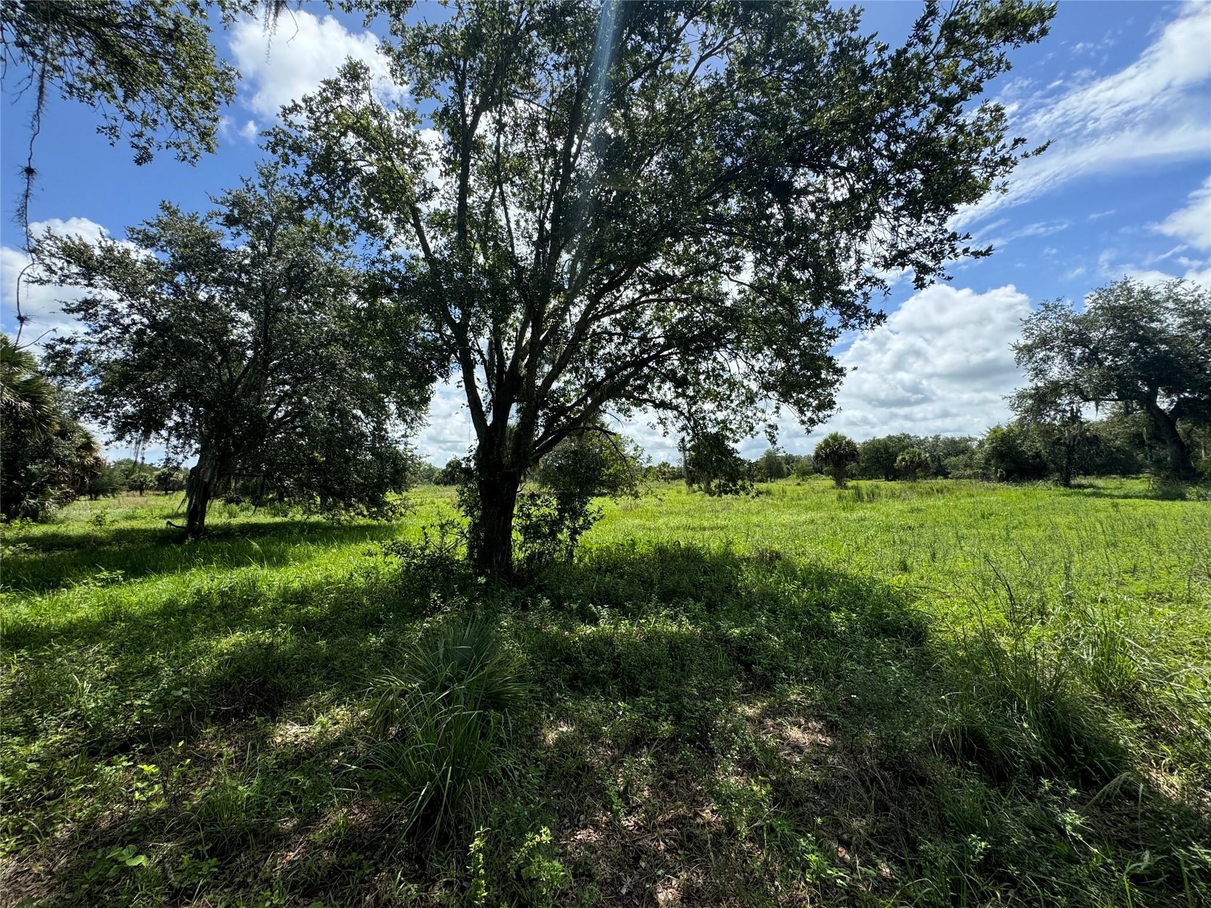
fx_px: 490
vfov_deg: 85.7
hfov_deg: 102.1
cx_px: 606
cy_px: 454
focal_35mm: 14
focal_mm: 2.22
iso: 50
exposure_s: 1/1370
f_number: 2.2
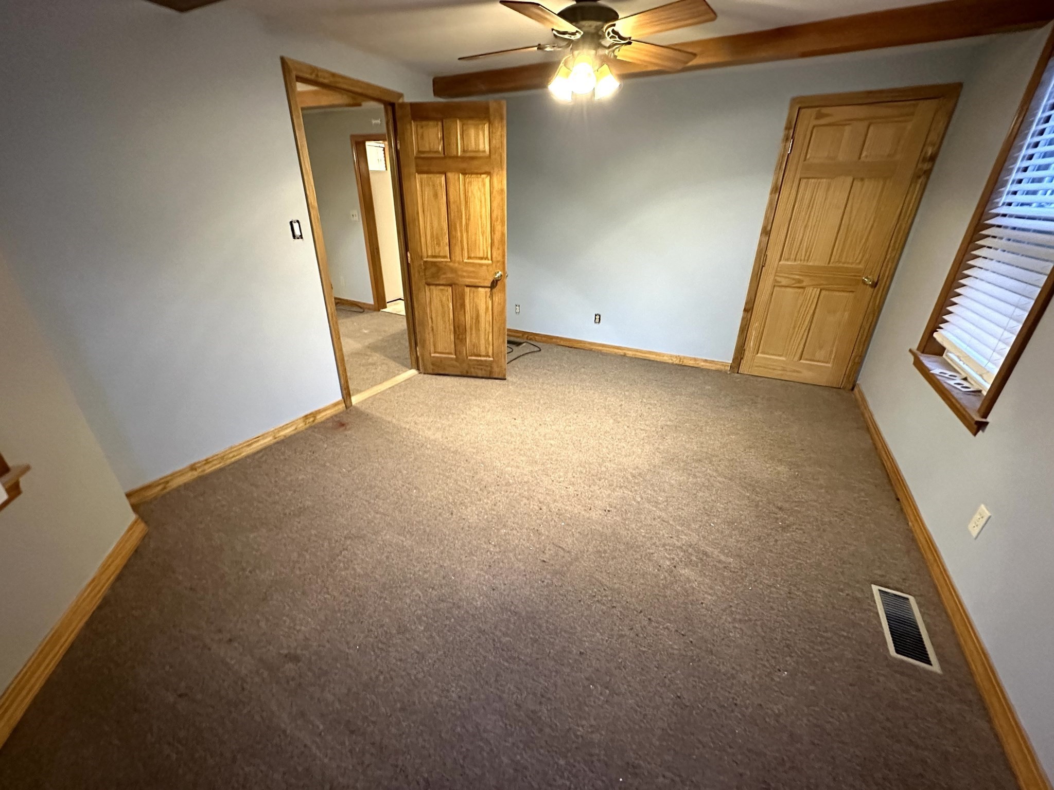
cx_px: 527
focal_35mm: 14
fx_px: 426
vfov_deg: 85.7
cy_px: 395
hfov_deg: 102.1
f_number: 2.2
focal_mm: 2.22
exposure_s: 1/60
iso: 1000
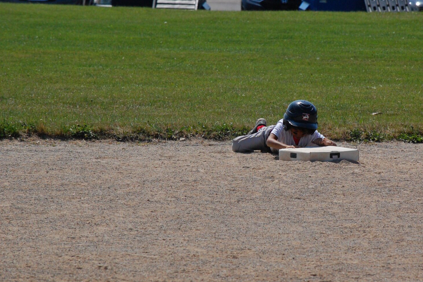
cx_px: 268
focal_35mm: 353
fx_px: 4144
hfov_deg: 5.8
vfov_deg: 3.9
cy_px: 148
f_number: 11
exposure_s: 1/2000
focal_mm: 180
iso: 800
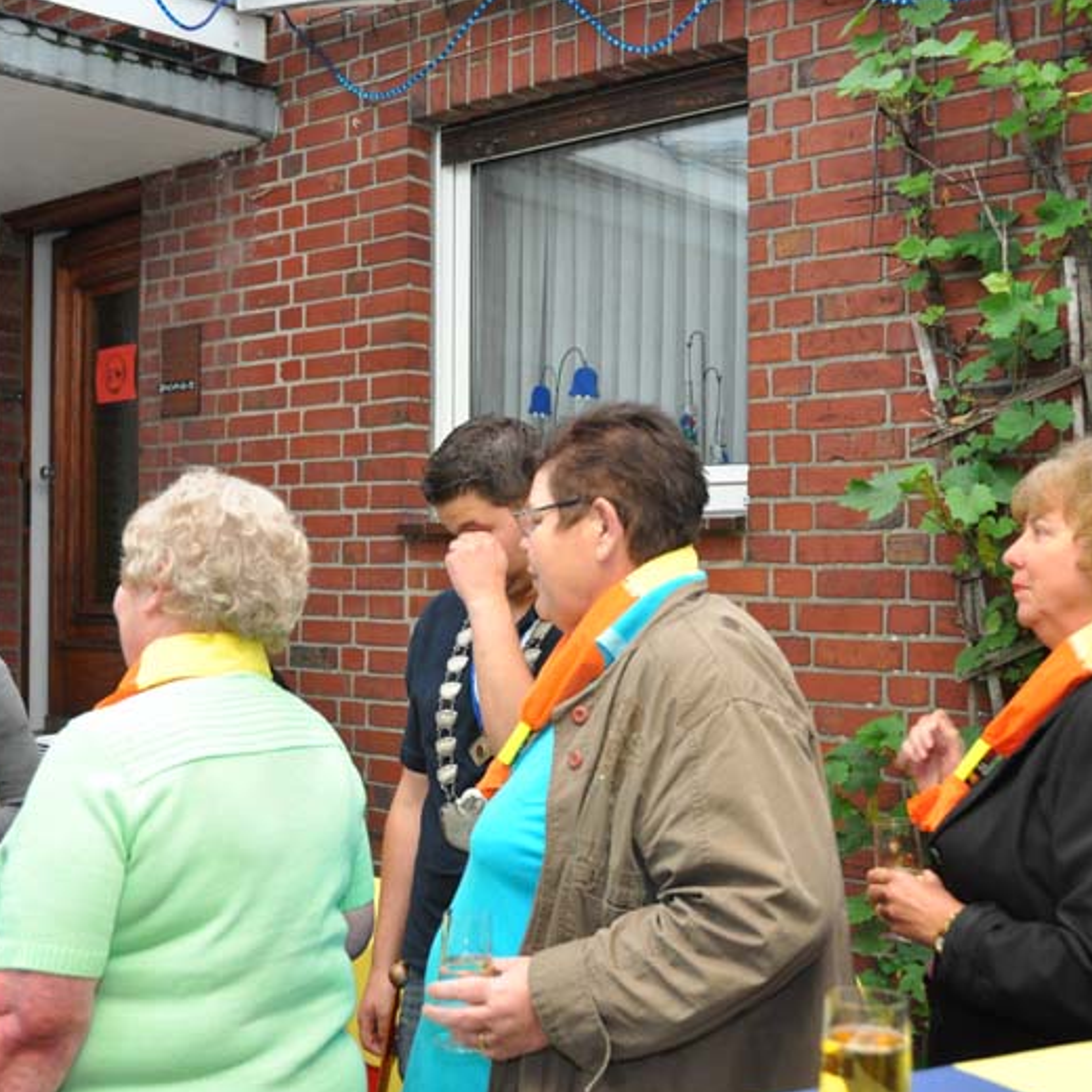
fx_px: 1677
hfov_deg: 36.0
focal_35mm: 47
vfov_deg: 36.1
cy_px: 549
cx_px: 475
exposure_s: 1/60
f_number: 4
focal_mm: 24
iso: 800
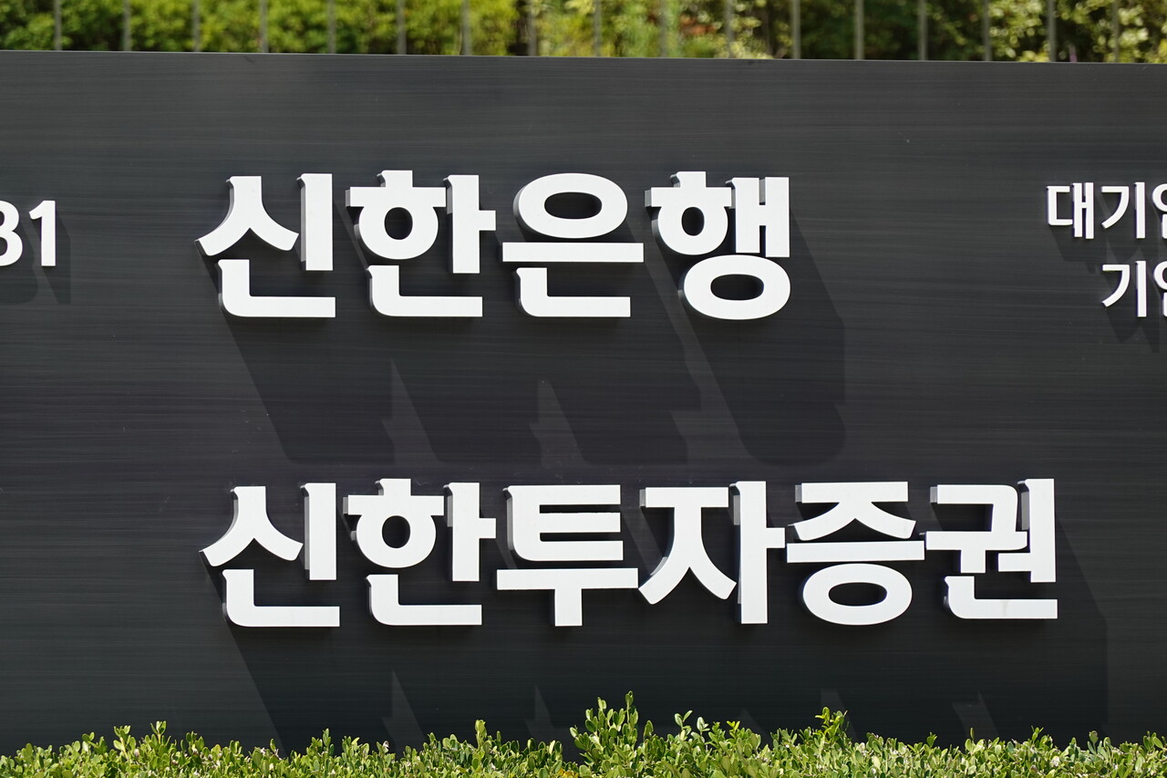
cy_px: 389
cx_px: 584
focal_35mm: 200
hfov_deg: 10.3
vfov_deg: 6.9
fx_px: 6482
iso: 100
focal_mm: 72
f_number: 4.5
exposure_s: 1/320
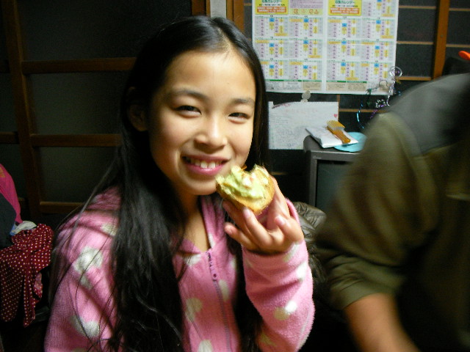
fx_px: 516
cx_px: 235
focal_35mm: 38
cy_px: 176
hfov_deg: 49.0
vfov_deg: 37.7
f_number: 3.5
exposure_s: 1/4.5
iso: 200
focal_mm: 6.3
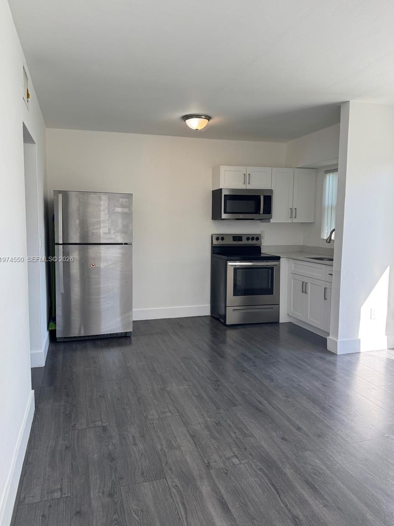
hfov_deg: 54.9
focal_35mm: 25
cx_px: 194
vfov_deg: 69.4
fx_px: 379
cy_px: 260
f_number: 1.78
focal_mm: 6.76
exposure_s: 1/368
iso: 80
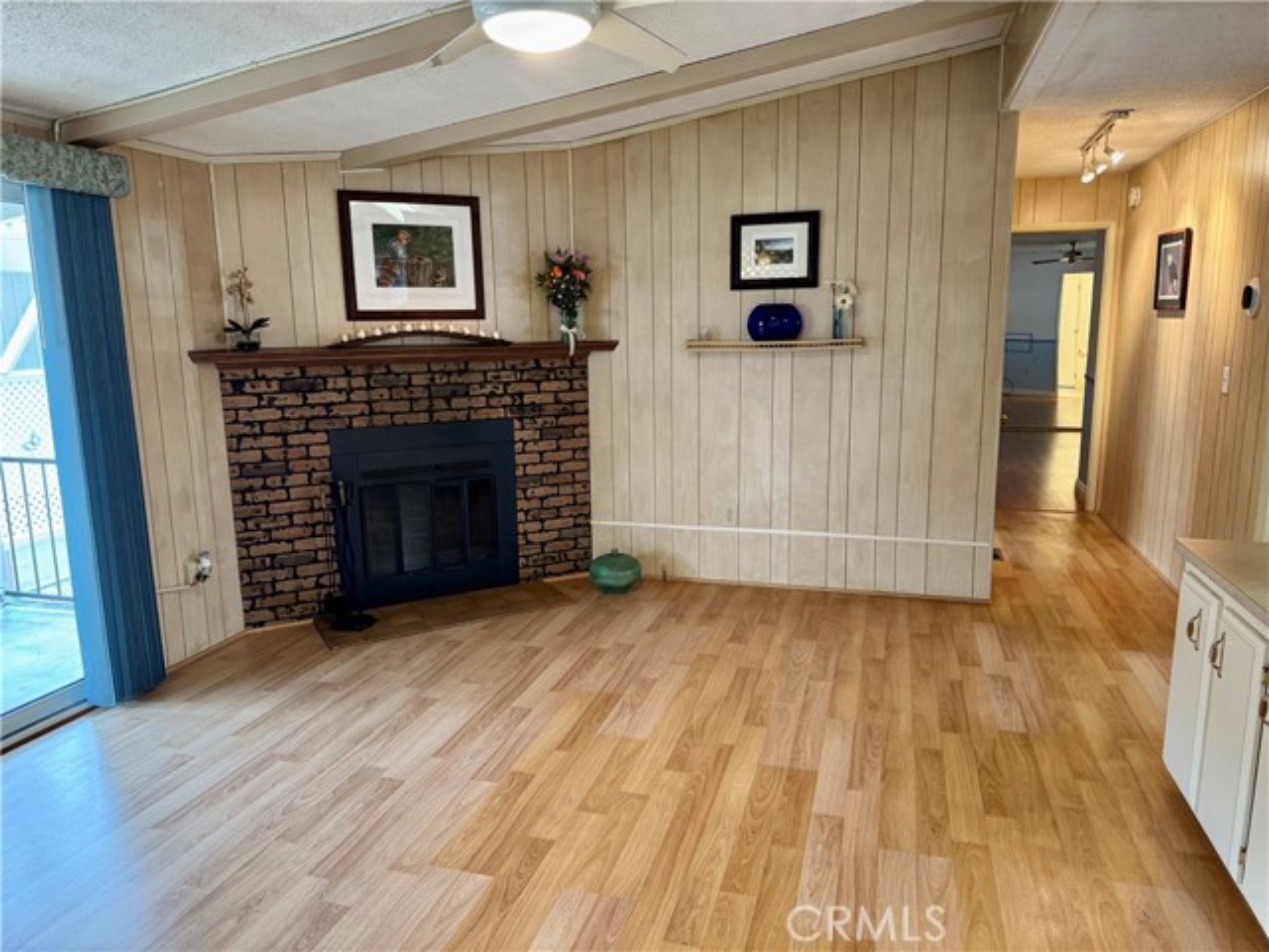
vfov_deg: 56.8
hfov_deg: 71.6
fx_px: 880
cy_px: 476
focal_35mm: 24
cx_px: 634
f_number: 1.78
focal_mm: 6.76
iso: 250
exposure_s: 1/60
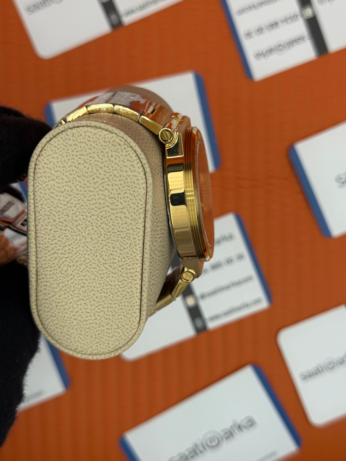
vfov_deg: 39.7
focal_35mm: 48
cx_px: 173
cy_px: 230
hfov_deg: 30.3
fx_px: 640
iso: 64
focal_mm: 6.76
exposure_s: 1/855
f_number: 1.78
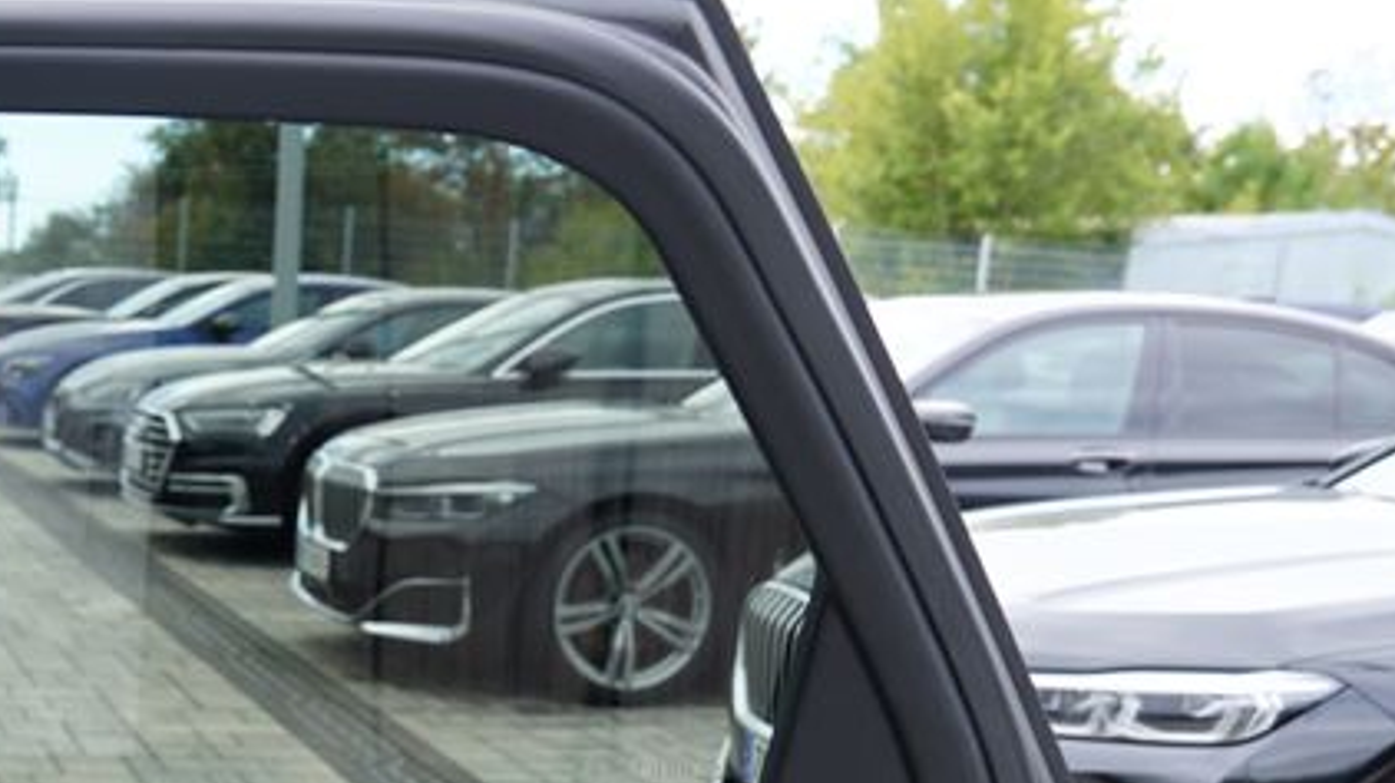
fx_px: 2256
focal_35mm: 61
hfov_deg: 31.8
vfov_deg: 18.6
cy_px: 960
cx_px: 7
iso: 100
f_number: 5
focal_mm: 24
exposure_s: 1/100
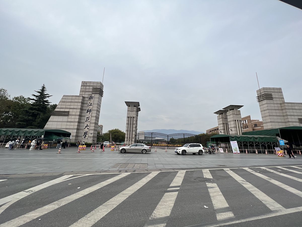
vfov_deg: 89.9
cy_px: 114
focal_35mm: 13
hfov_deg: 106.2
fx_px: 113
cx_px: 151
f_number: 1.8
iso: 32
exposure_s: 1/1206
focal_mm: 1.57
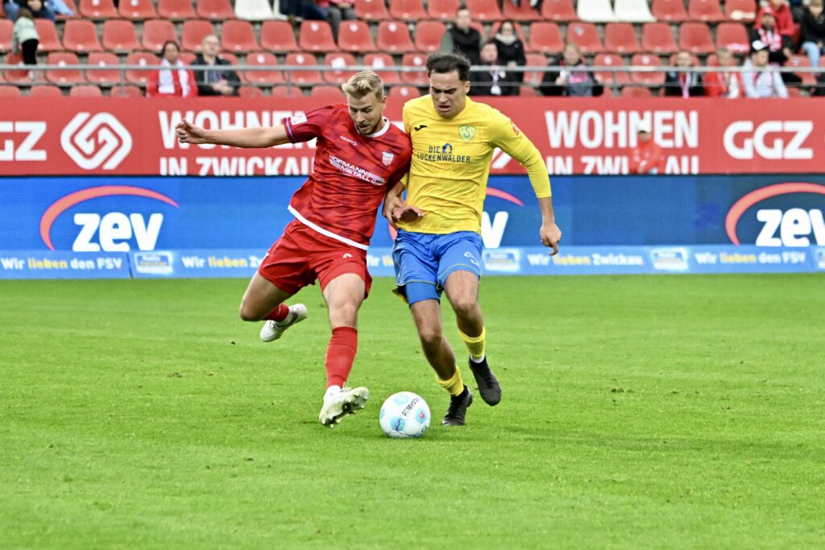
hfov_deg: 11.1
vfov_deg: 7.4
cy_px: 275
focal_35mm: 185
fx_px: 4240
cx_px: 412
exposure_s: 1/1600
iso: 8000
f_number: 5.3
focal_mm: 185
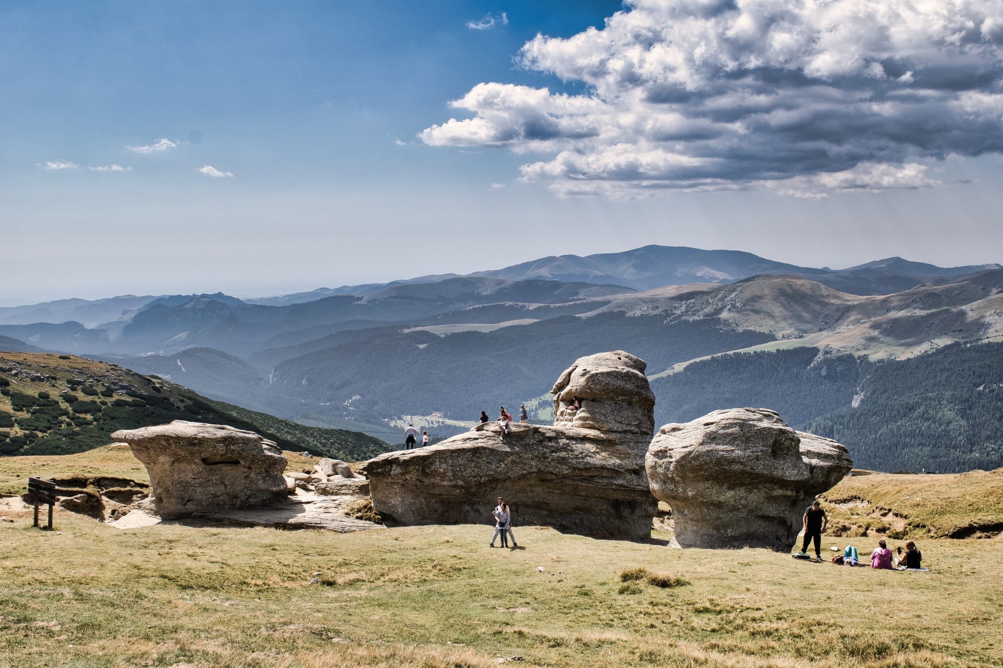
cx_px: 502
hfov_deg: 49.6
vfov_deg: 34.2
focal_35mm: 39
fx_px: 1086
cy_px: 334
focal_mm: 26
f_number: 11
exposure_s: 1/500
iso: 200
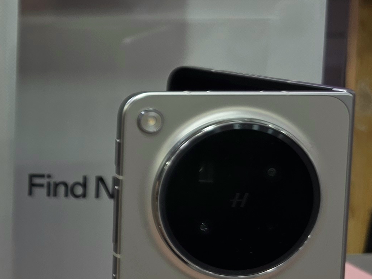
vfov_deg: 16.4
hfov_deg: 17.7
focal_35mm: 89
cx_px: -301
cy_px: 43
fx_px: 956
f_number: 1.7
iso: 32
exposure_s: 1/101
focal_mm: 6.3
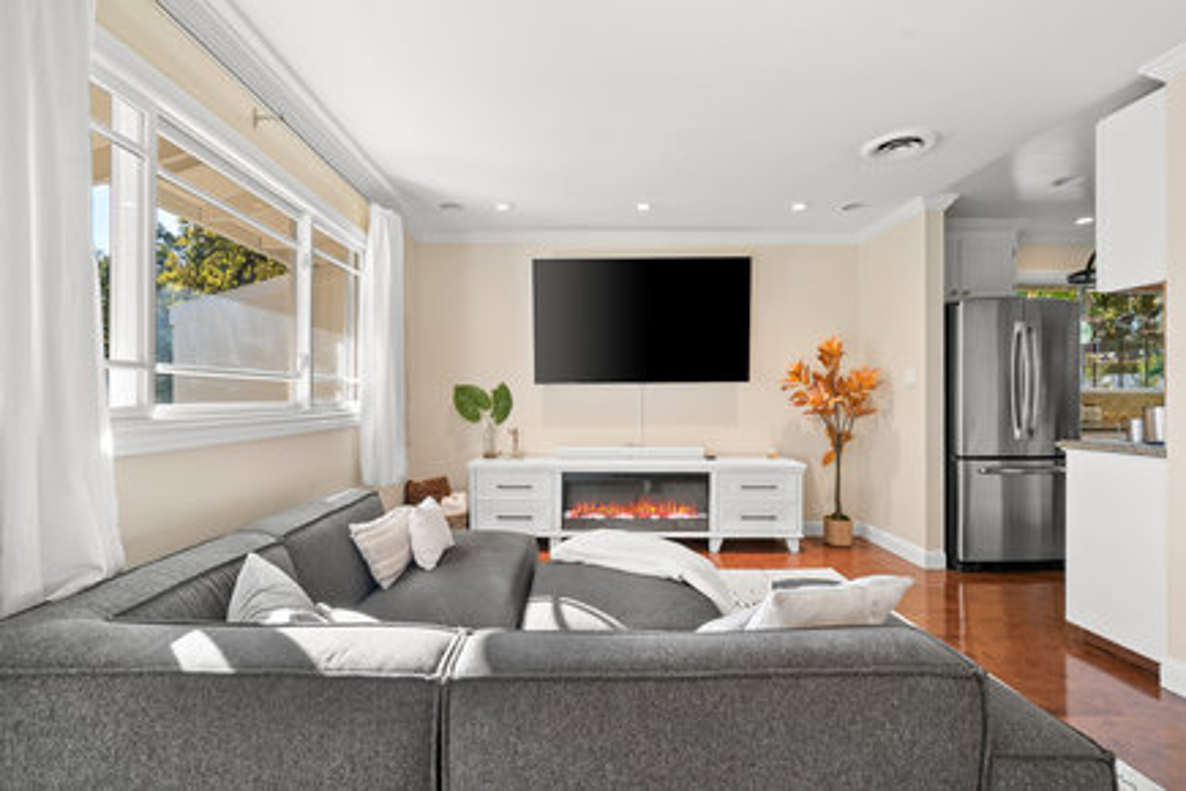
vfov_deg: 73.7
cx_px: 593
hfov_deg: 96.7
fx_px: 527
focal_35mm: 16
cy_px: 396
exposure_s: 1/13
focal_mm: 16
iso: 400
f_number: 9
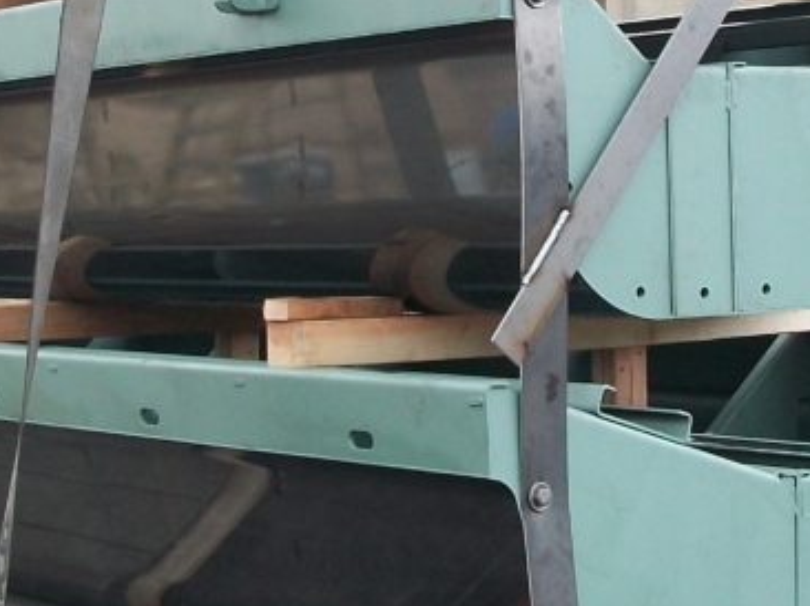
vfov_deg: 14.0
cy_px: 137
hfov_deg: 18.7
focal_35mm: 105
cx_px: 288
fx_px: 2455
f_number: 2.9
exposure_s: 1/250
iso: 80
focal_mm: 5.7
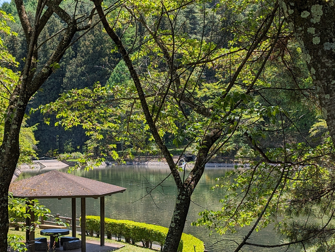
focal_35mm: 72
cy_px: 158
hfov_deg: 26.9
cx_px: 132
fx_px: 698
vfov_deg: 20.5
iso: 19
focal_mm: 6.9
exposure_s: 1/622
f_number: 1.68
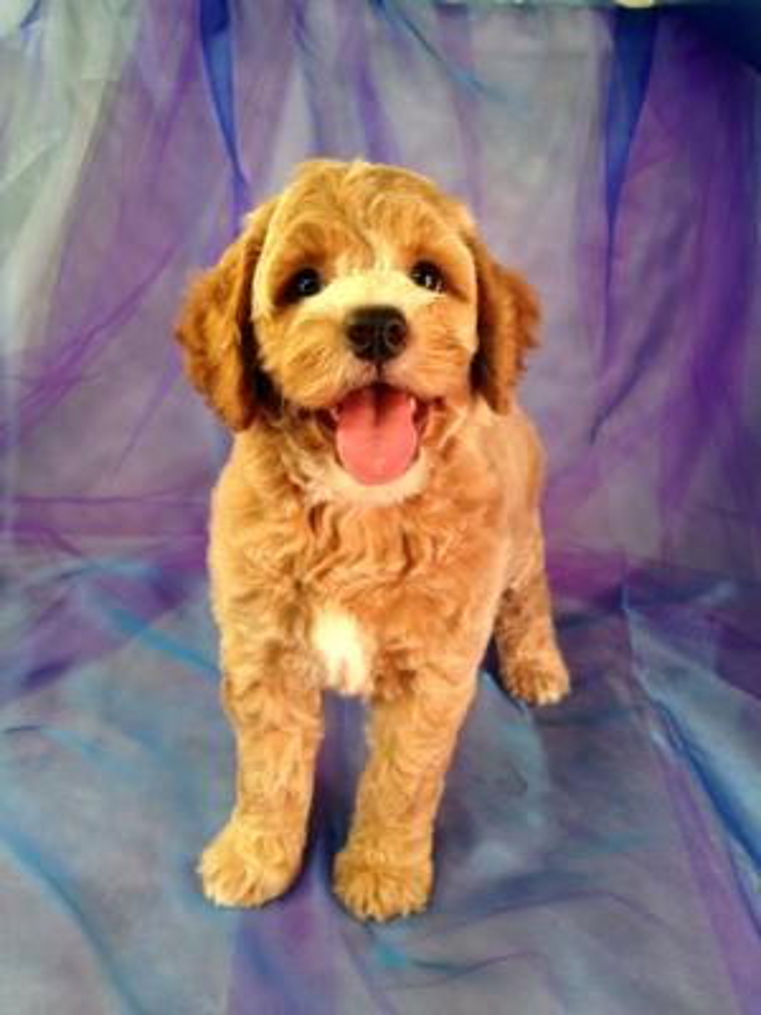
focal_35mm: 33
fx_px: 967
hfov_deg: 42.9
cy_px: 508
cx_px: 380
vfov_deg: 55.4
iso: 50
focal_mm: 4.12
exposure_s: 1/24
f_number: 2.4
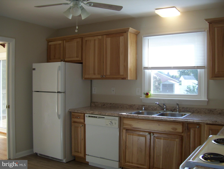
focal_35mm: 36
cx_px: 112
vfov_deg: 39.7
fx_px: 233
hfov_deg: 51.3
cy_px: 84
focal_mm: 6
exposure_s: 1/60
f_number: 2.7
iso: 80
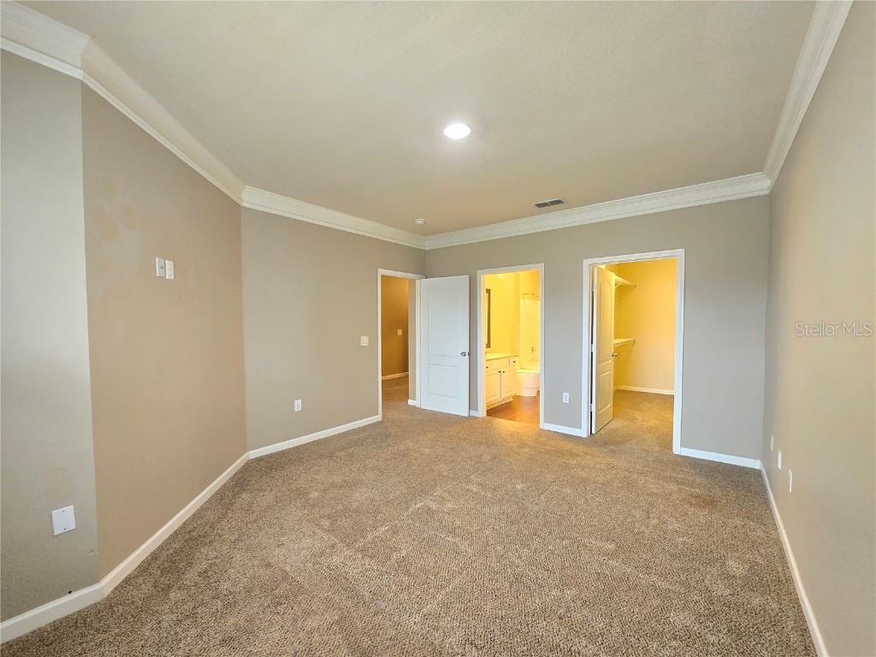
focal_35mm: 13
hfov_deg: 106.2
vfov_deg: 89.9
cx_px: 438
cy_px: 328
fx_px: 329
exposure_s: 1/60
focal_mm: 2.2
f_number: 2.2
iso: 640
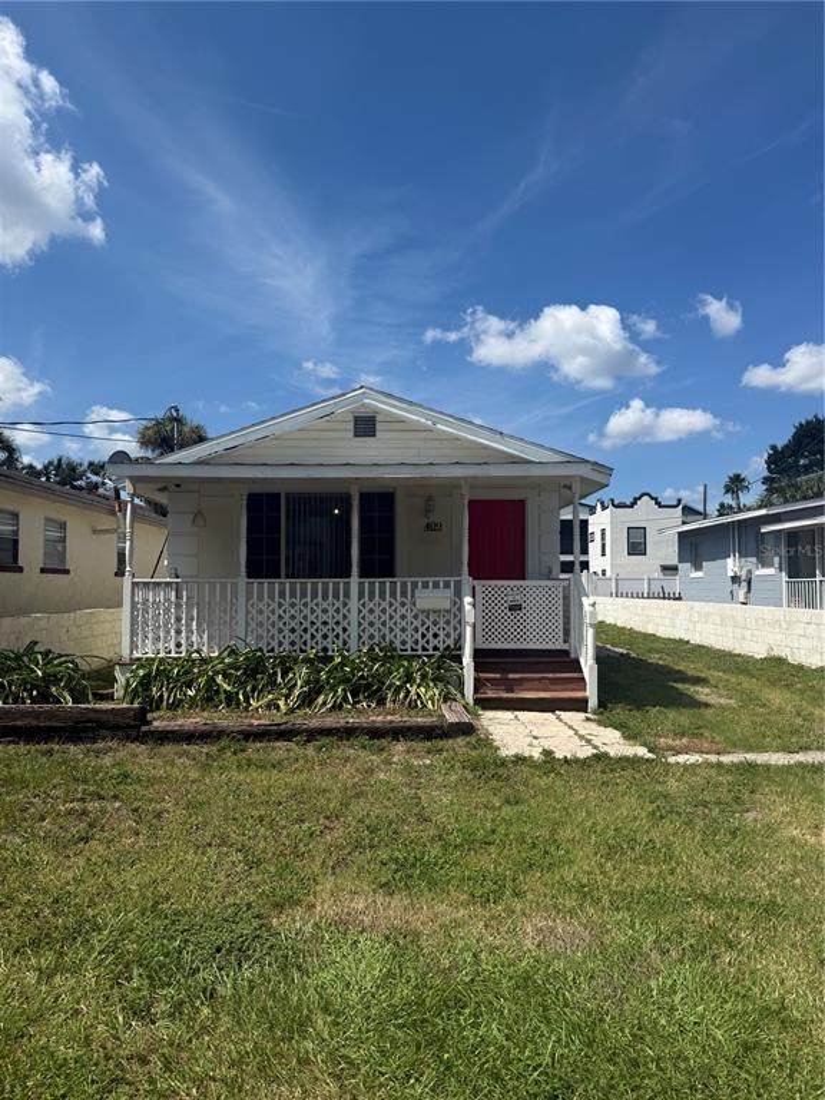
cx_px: 412
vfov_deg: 71.6
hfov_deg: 56.8
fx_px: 763
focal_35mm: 24
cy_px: 550
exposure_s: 1/6711
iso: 80
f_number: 1.78
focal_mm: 6.76
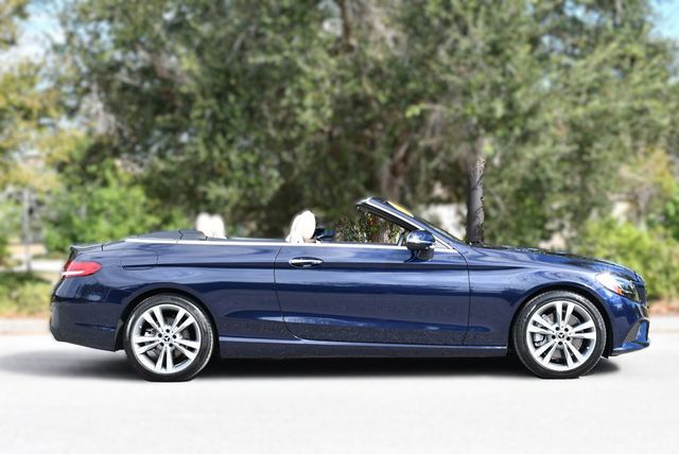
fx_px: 1095
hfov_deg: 34.5
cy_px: 227
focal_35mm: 58
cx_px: 340
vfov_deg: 23.4
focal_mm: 29
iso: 200
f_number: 8
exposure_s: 1/250
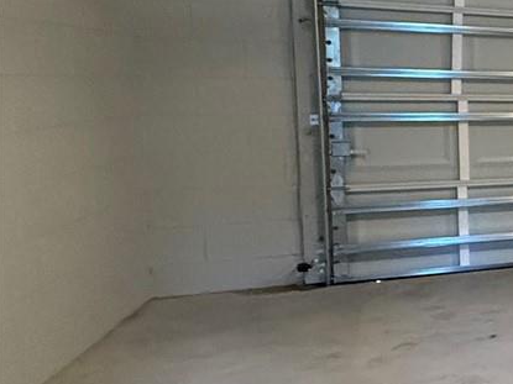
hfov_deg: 20.4
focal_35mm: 54
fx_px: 800
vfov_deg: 26.9
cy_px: 146
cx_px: 984
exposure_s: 1/60
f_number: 2.2
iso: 640
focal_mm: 2.22
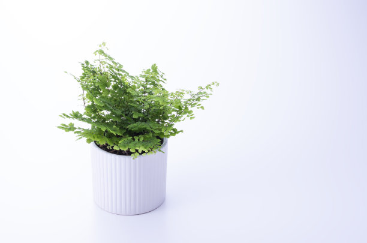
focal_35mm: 75
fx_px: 763
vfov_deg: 18.1
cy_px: 122
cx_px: 184
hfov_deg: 27.1
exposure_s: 1/160
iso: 100
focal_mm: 50
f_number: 20
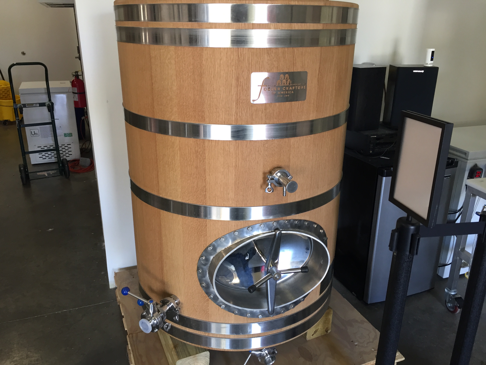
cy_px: 182
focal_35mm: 29
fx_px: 407
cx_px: 243
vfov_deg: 48.2
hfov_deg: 61.7
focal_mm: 4.15
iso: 80
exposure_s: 1/30
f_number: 2.2
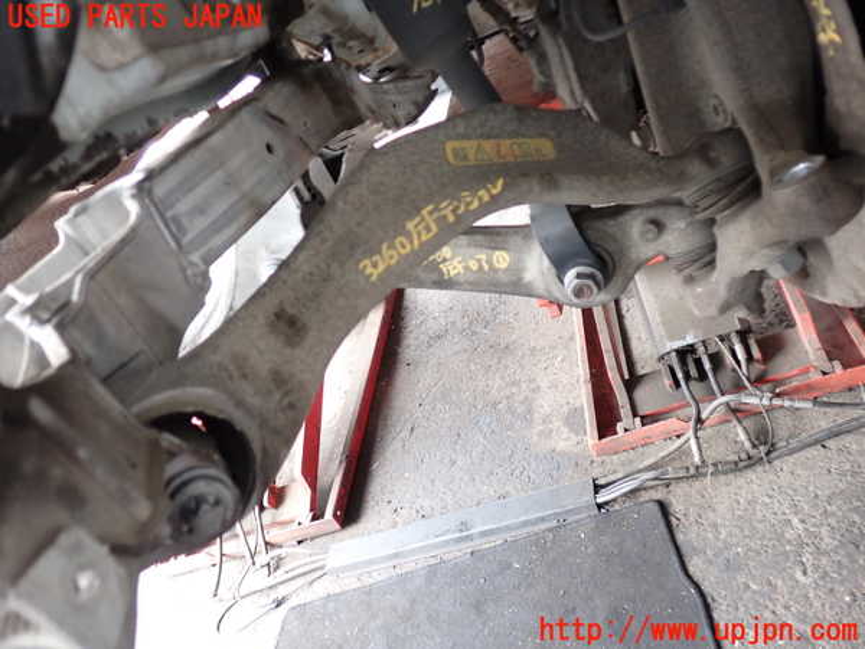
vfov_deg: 46.8
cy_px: 324
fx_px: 750
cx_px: 432
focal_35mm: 30
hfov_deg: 60.0
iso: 200
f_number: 2.3
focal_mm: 5.4
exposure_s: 1/30
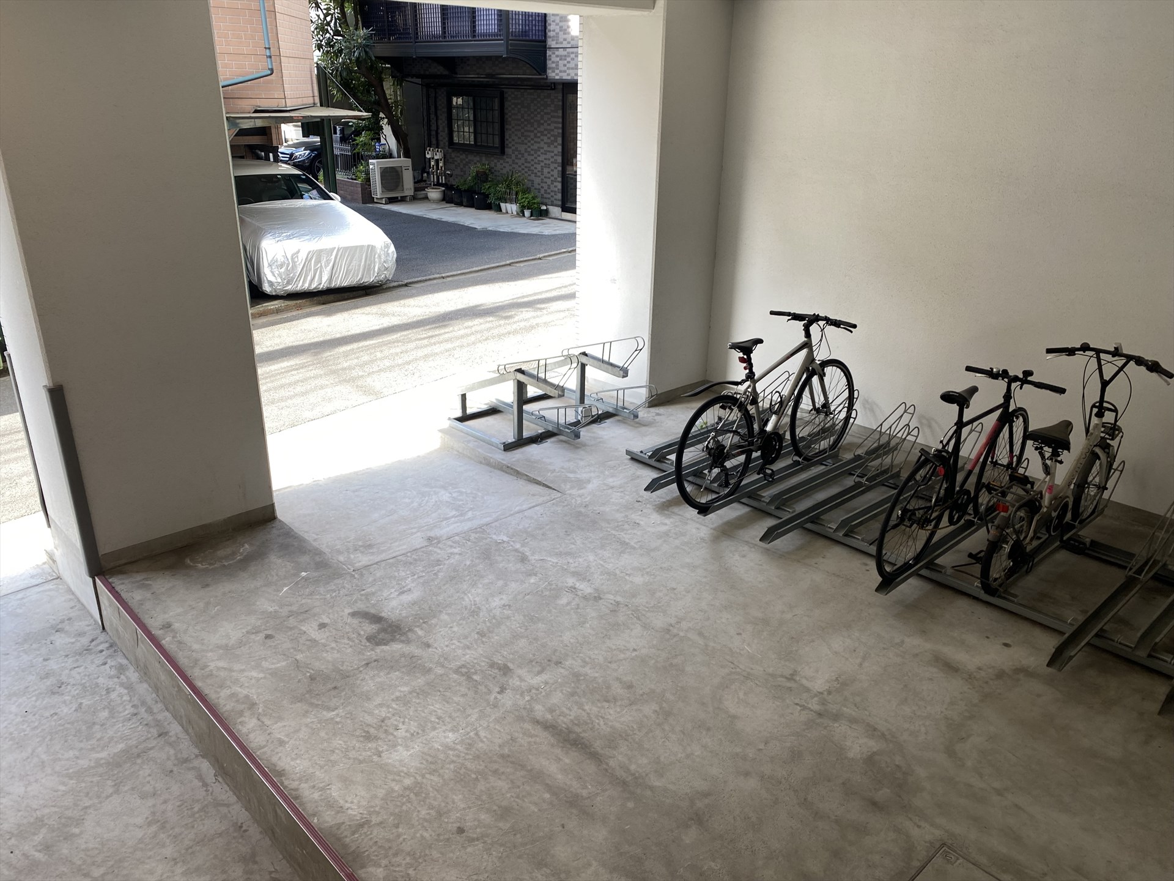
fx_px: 882
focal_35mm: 26
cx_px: 587
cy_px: 440
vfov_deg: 53.1
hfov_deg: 67.3
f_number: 1.8
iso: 32
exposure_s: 1/106
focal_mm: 4.25
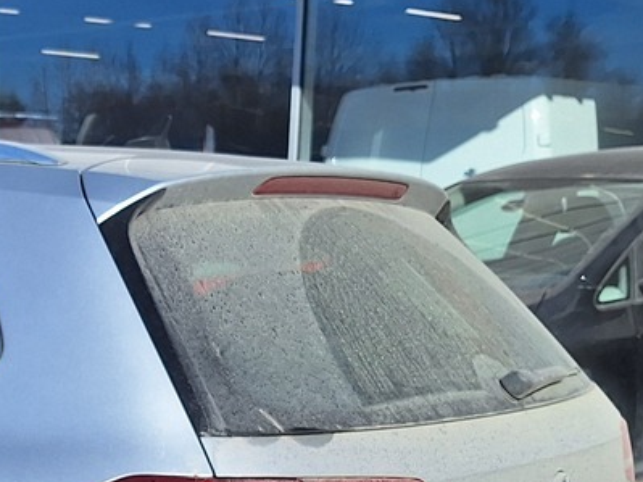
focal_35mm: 83
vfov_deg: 17.0
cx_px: -142
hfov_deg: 21.7
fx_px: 1541
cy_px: 577
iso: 40
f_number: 1.8
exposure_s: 1/3731
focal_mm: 5.54
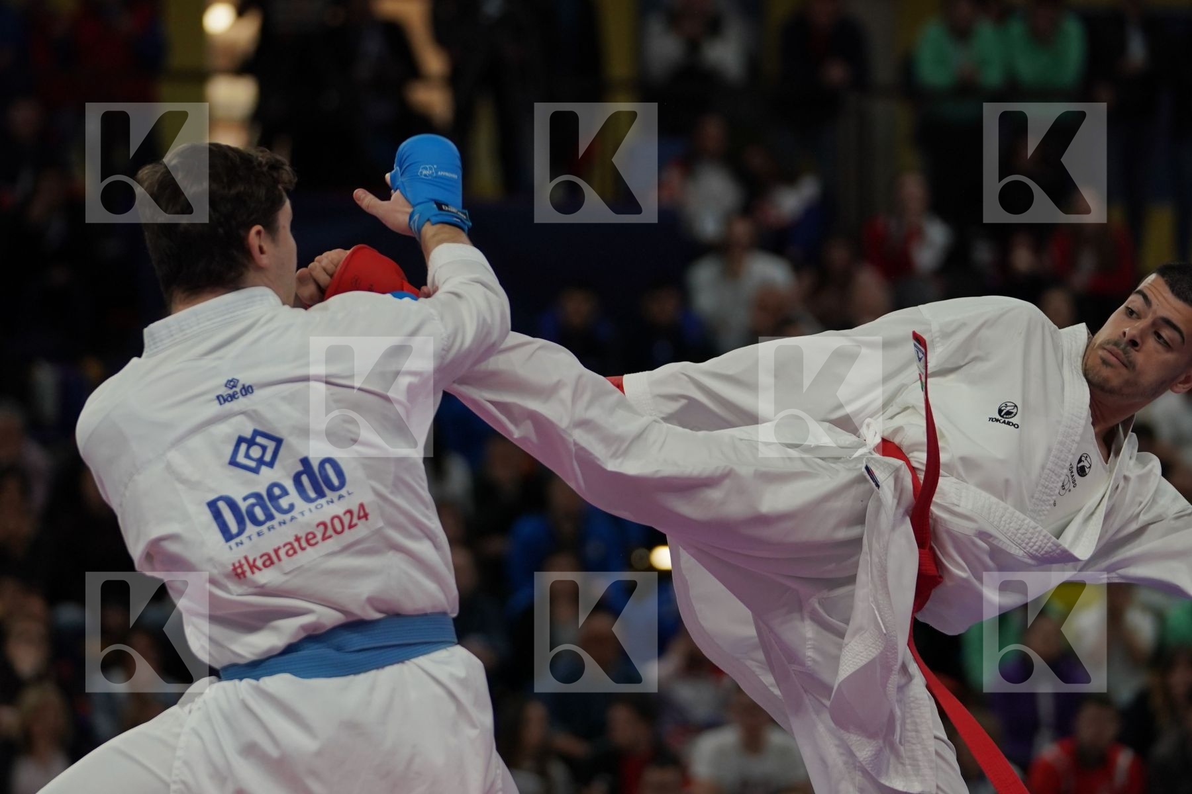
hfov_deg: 10.3
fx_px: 6589
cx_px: 596
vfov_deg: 6.9
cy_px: 397
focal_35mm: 199
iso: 800
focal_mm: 133
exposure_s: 1/1000
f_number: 2.8
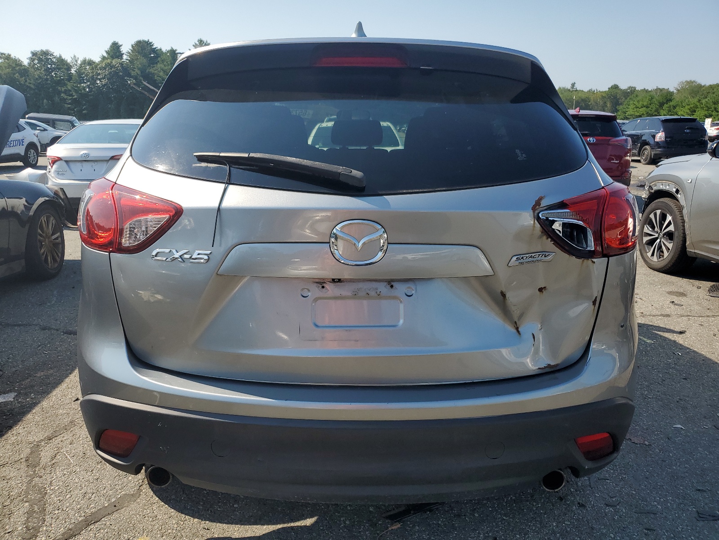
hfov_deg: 67.3
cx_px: 360
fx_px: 540
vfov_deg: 53.1
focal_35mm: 26
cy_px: 270
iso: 50
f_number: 1.5
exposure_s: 1/2500
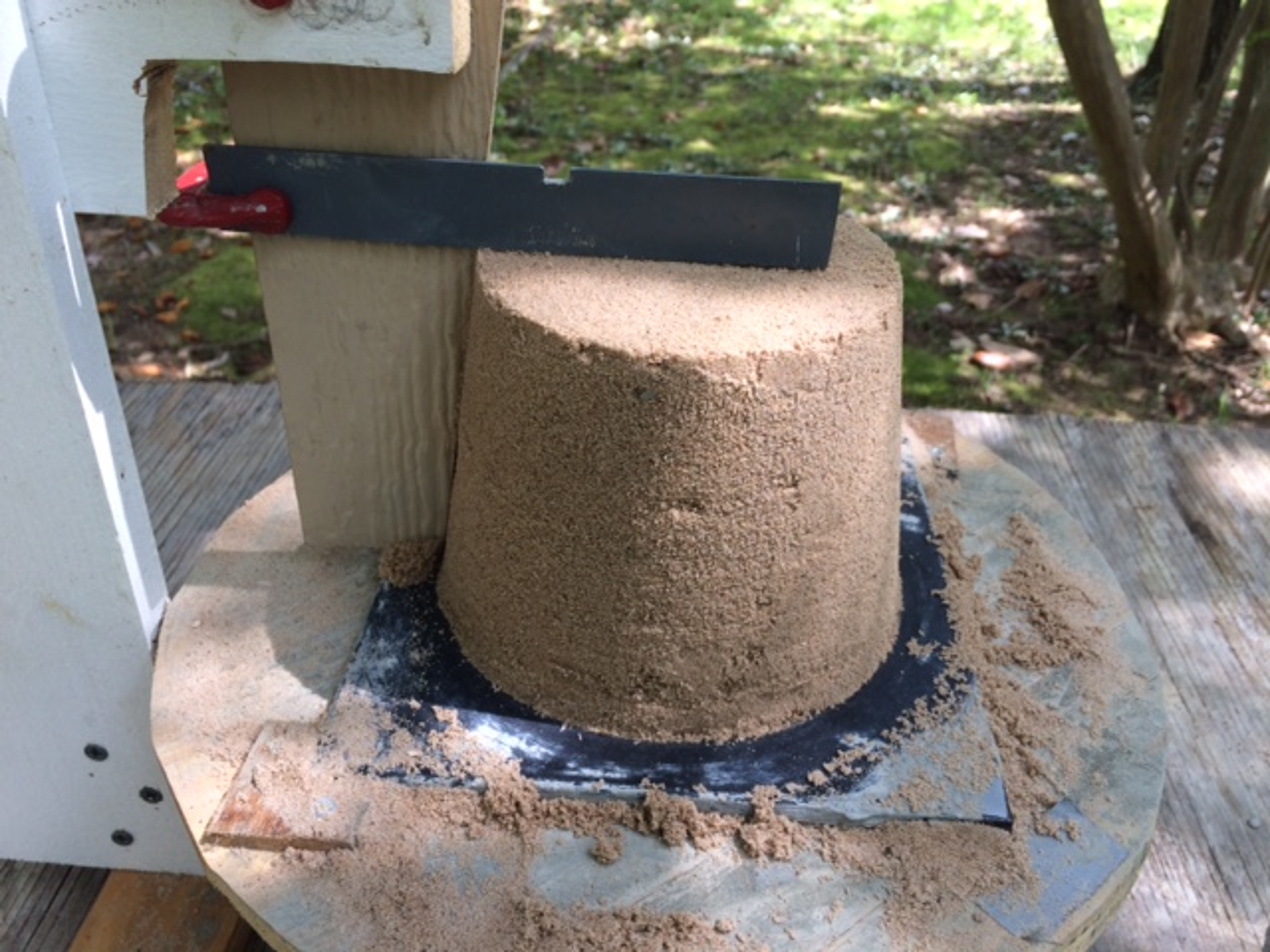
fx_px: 1064
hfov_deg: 61.7
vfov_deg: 48.2
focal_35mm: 29
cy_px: 476
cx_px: 635
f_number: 2.2
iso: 32
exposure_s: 1/206
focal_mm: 4.15
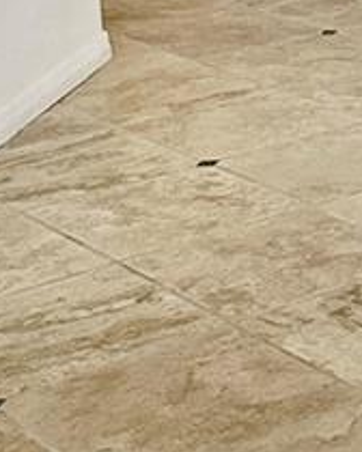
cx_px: 718
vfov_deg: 13.9
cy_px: -110
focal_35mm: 134
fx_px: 1795
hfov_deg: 10.6
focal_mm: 6.86
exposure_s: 1/60
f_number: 1.78
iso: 320
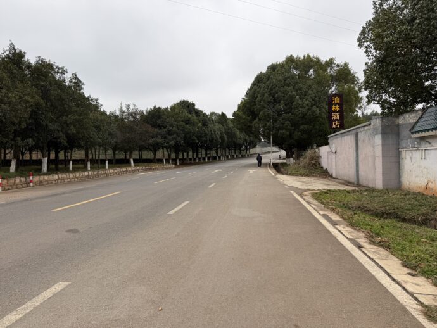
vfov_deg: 56.8
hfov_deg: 71.6
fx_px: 303
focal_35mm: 24
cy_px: 164
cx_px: 218
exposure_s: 1/788
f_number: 1.78
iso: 80
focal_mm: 6.76
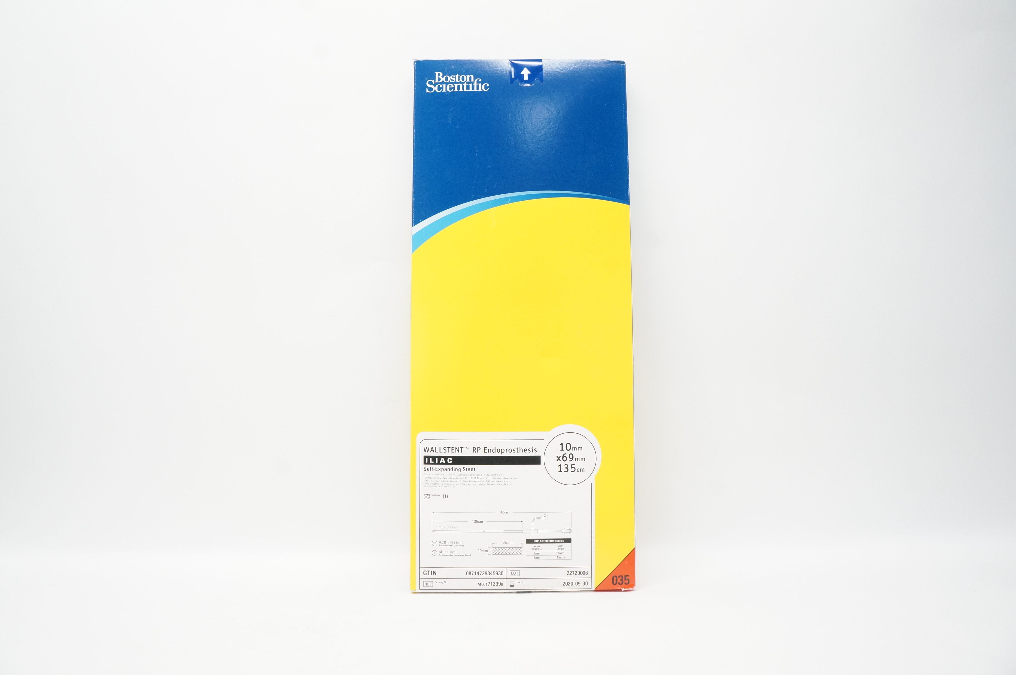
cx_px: 508
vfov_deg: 47.8
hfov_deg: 67.4
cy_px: 338
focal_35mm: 27
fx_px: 761
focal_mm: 18
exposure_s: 1/25
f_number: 10
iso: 800
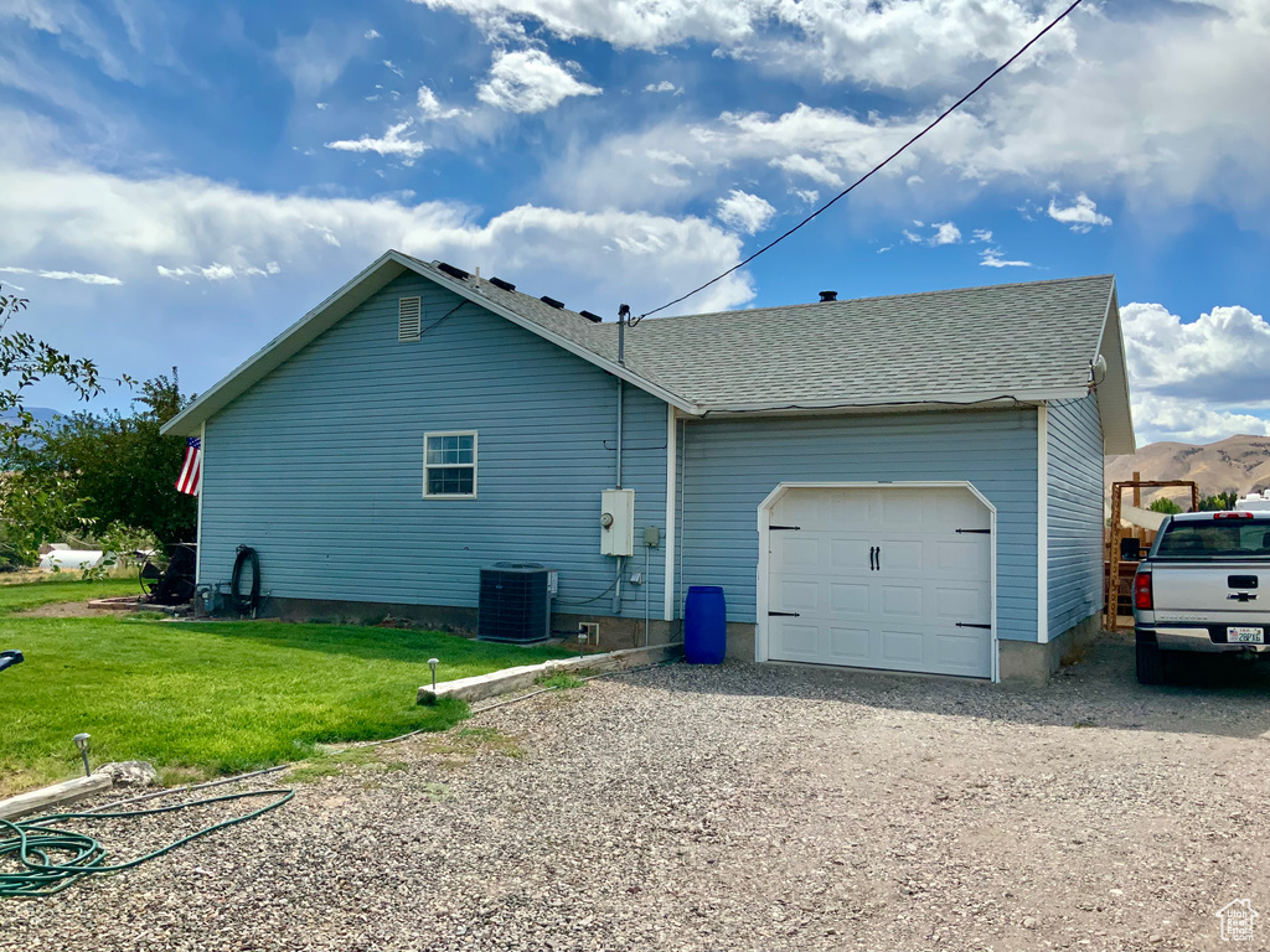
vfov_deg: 48.2
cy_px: 476
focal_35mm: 29
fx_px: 1064
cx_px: 635
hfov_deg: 61.7
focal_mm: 3
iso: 20
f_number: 1.8
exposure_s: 1/3322
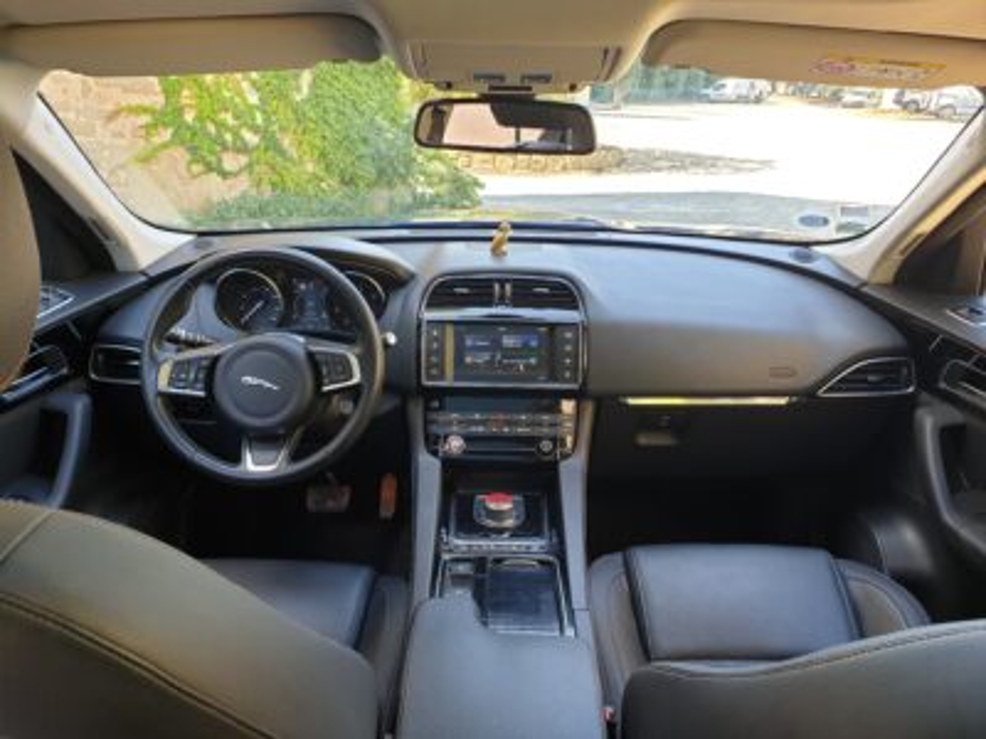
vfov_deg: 53.1
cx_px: 493
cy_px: 370
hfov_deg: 67.3
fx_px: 741
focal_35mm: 26
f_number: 2.4
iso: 50
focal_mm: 4.3
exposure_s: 1/48
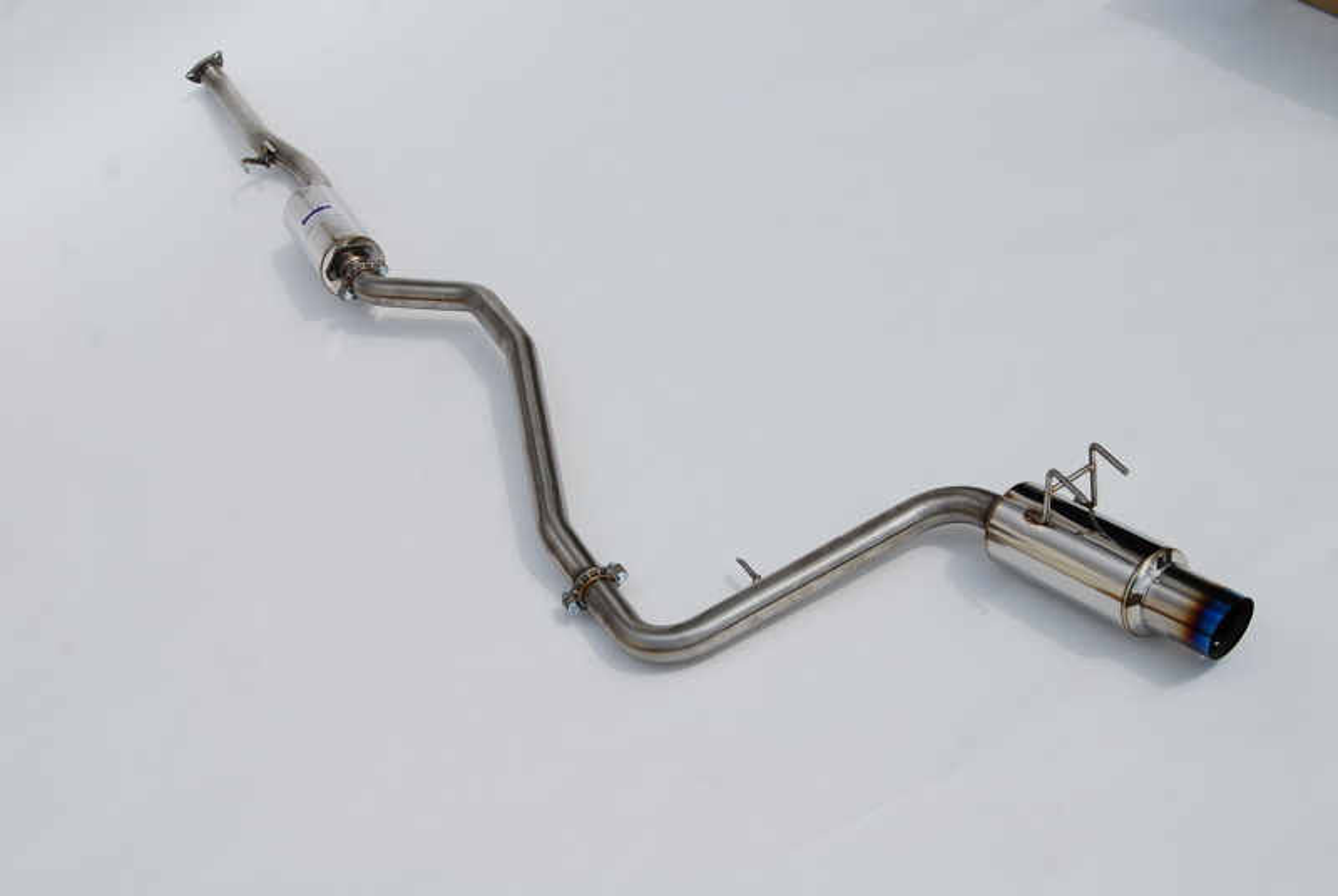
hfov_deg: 35.0
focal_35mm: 57
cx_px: 669
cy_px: 448
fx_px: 2122
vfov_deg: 23.9
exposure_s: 1/400
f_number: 10
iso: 100
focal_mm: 38
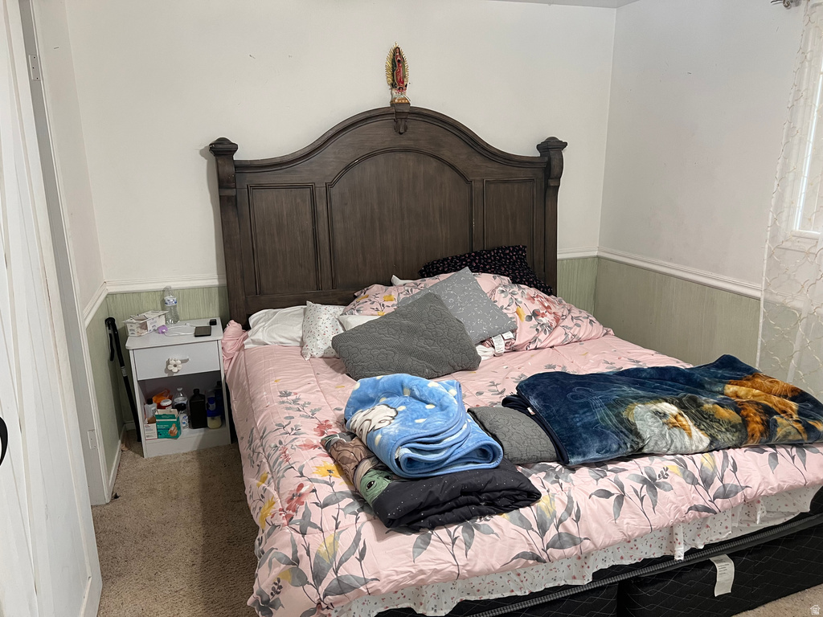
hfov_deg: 67.3
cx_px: 412
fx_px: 618
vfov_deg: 53.1
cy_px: 308
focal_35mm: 26
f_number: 1.5
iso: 160
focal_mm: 5.7
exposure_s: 1/60
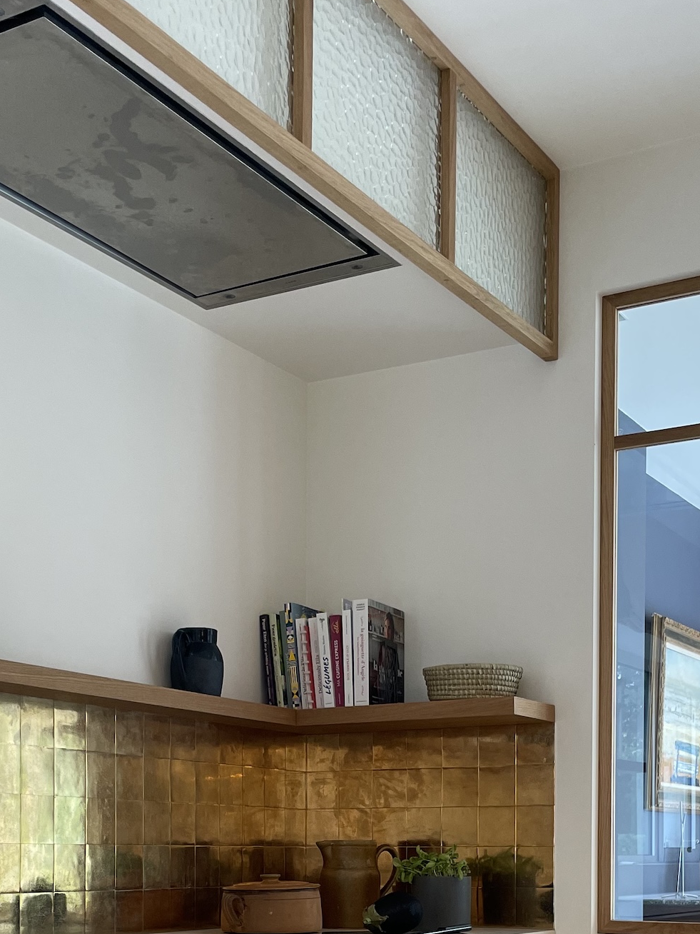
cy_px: 862
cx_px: 311
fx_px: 1429
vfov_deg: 34.0
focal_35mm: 53
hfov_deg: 27.5
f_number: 1.6
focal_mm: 4.2
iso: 100
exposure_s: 1/100
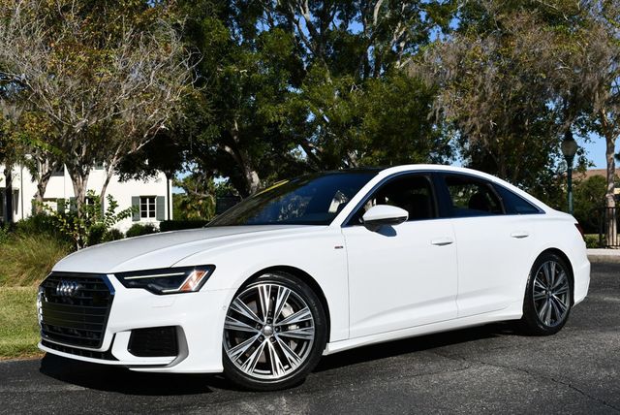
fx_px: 793
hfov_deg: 42.7
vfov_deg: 29.3
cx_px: 310
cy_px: 208
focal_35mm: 46
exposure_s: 1/400
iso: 100
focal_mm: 23
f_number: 10
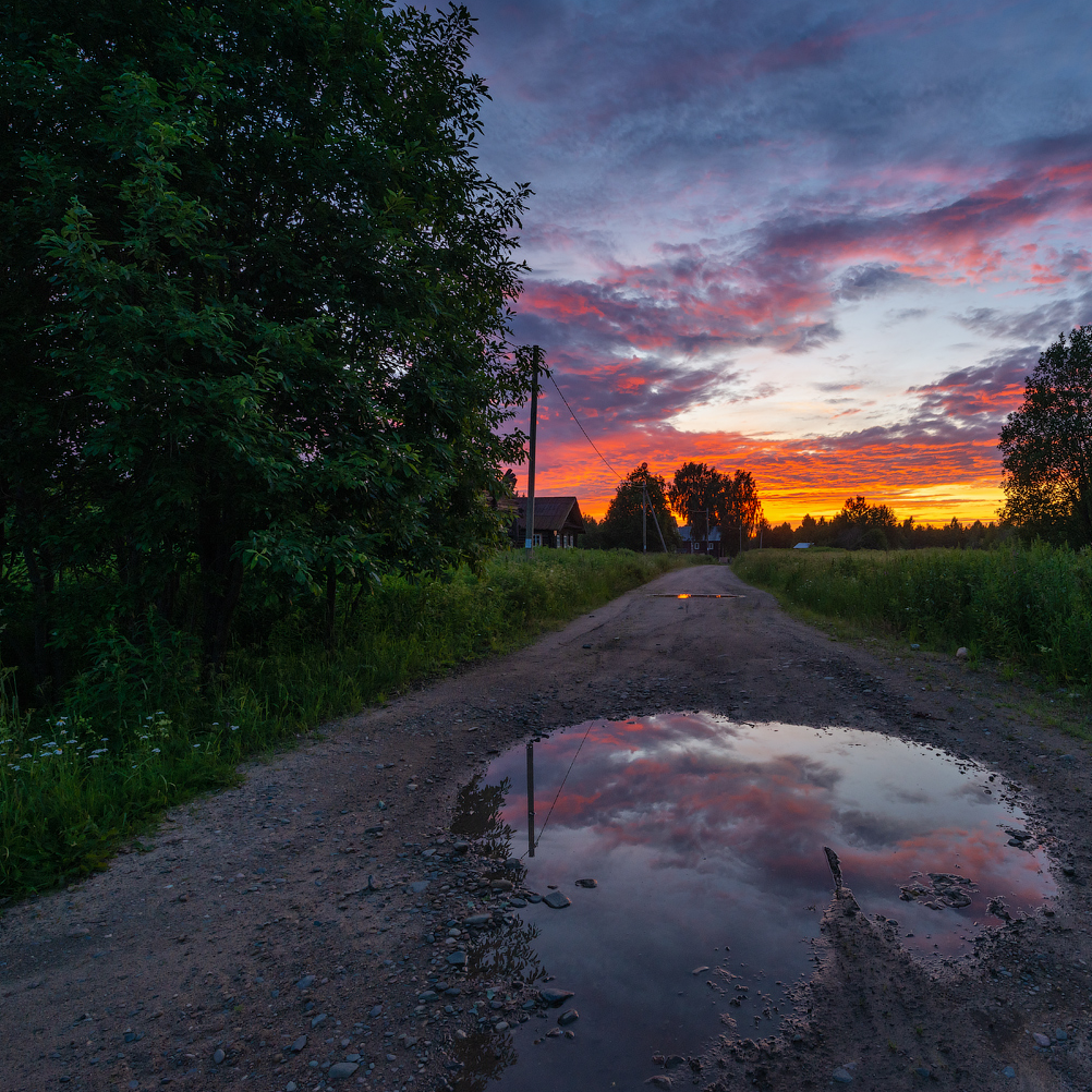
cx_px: 715
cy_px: 548
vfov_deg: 77.7
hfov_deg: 75.6
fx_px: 678
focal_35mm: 19
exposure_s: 1/13
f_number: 14
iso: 320
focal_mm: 14
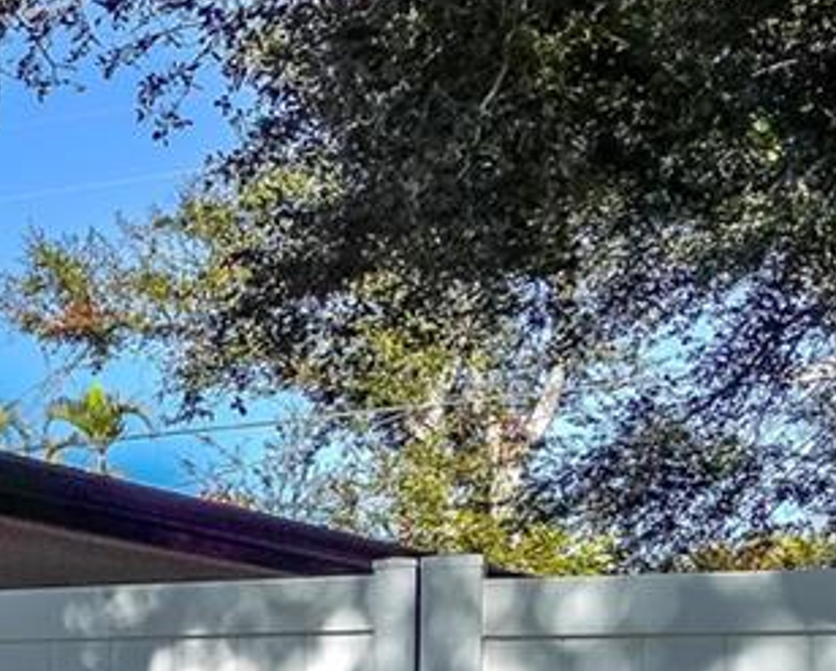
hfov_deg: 19.4
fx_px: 1808
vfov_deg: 20.0
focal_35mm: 73
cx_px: -673
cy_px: 761
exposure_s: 1/350
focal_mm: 10
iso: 100
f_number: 8
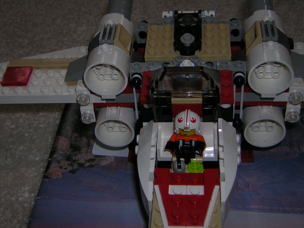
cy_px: 114
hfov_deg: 33.2
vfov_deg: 25.2
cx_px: 152
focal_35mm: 58
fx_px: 509
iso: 50
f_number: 3.3
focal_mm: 7.6
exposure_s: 1/60.1
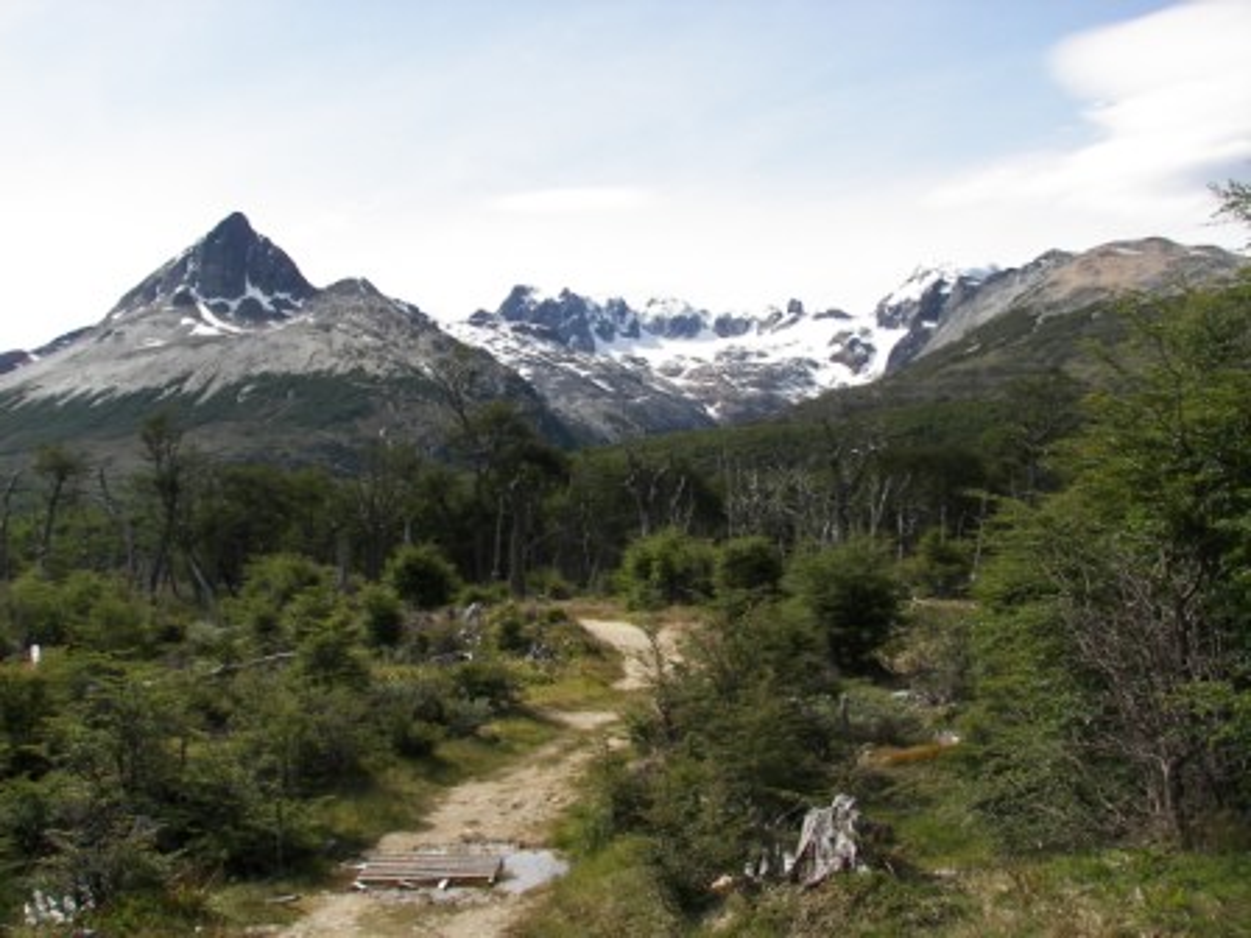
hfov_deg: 45.8
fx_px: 1482
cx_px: 626
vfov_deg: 35.1
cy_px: 469
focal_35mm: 41
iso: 50
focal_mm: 6.8
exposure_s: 1/640
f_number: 4
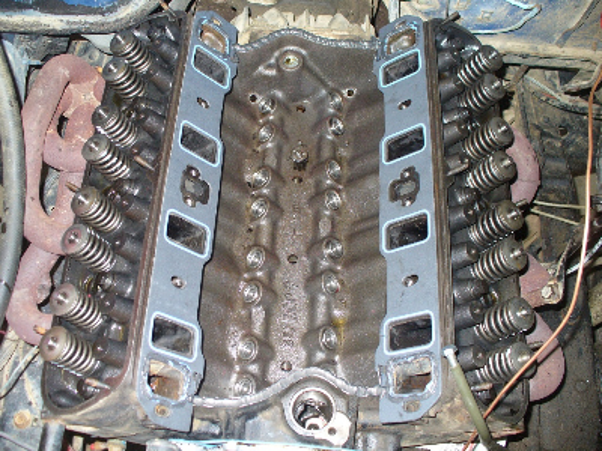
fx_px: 643
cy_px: 226
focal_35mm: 37
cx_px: 301
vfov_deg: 38.7
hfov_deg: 50.1
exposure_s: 1/60
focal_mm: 6.1
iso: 200
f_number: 2.8
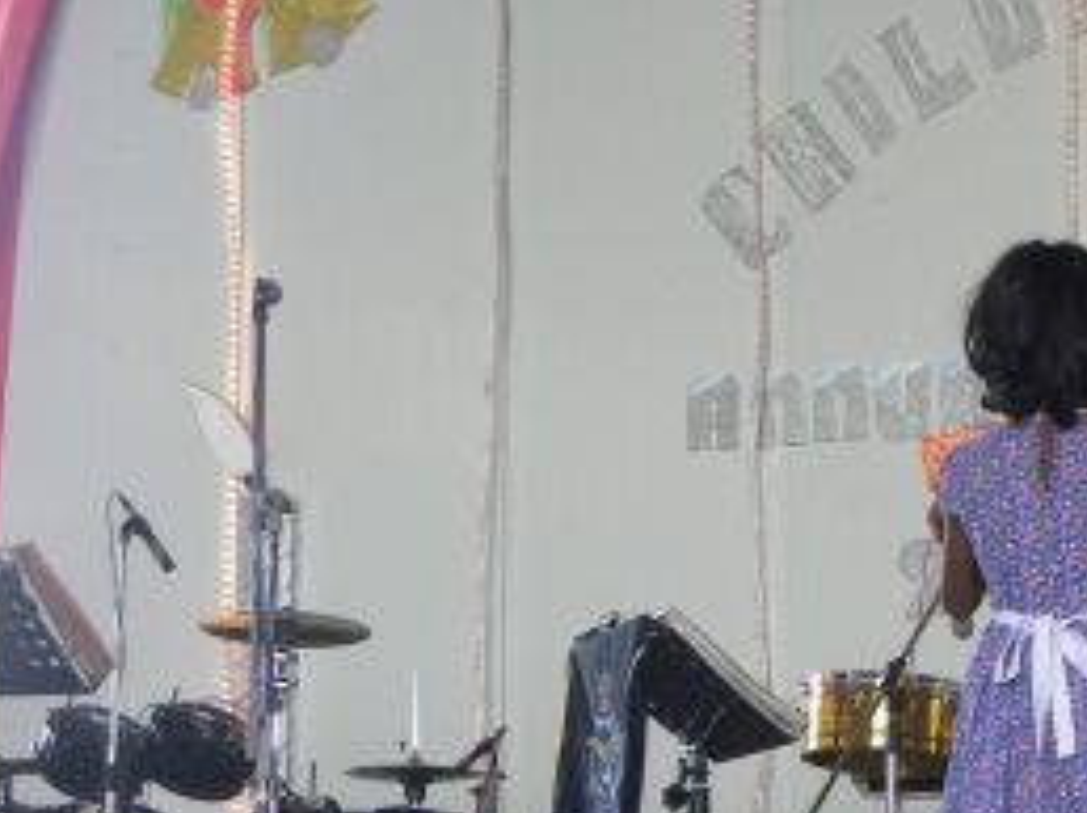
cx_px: 1074
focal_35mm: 107
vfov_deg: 13.8
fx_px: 3357
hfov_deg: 18.0
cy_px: 539
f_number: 3.2
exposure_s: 1/88.6
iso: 215
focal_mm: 8.2
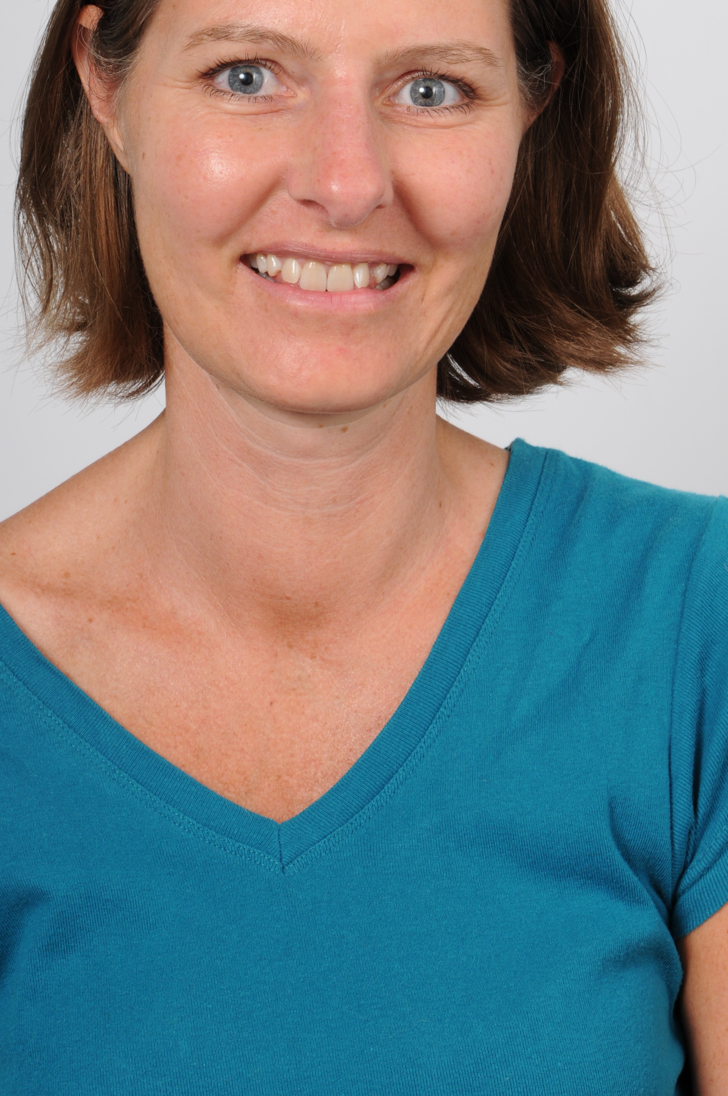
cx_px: 339
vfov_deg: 13.3
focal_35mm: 154
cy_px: 295
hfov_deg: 8.9
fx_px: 4684
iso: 200
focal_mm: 68
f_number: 13
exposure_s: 1/250
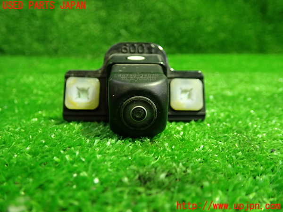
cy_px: 106
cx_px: 142
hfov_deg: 60.0
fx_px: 245
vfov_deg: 46.8
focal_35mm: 30
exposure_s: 1/30
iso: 400
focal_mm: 5.4
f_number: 2.3
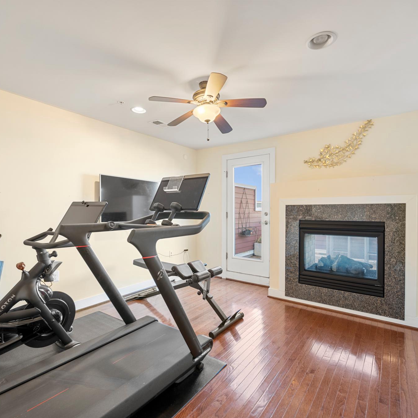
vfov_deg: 80.7
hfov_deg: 80.7
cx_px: 203
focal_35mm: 18
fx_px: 246
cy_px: 211
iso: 100
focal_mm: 14
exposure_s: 1/4
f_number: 4
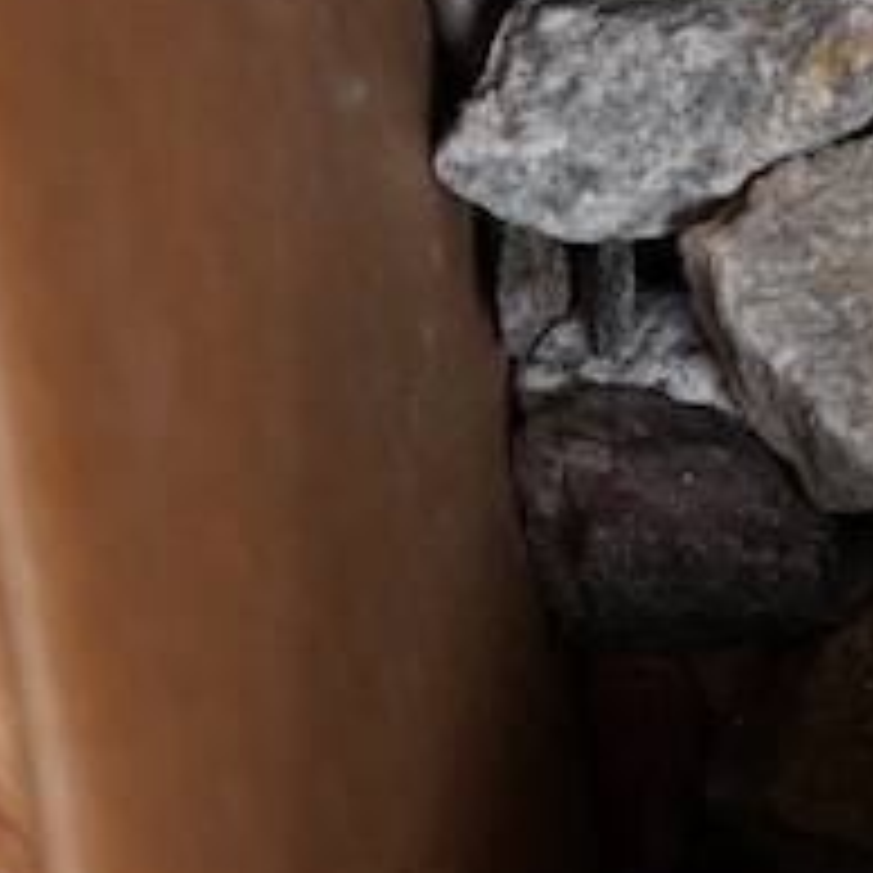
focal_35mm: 177
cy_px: -230
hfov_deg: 9.2
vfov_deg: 9.7
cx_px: 1832
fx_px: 5050
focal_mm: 30
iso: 1600
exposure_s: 1/125
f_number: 3.5
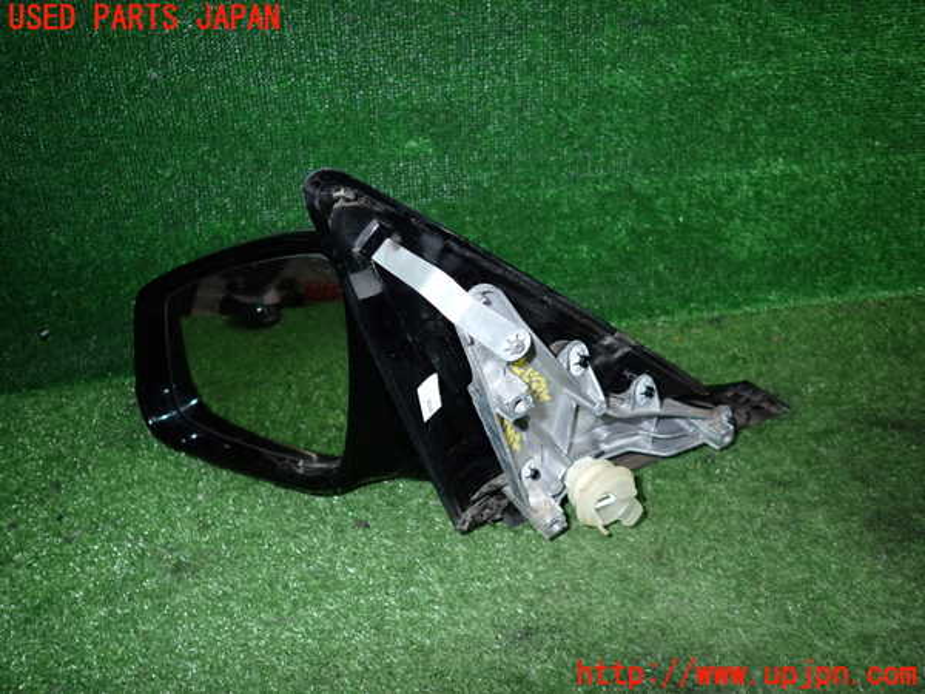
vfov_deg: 54.9
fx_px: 668
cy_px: 347
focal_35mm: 25
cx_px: 462
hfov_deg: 69.4
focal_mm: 4.5
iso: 250
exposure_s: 1/100
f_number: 5.6
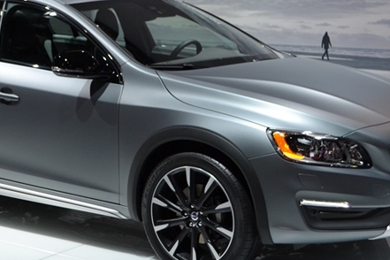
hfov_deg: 25.6
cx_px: 134
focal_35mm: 79
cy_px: 122
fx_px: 855
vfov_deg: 17.3
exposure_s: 1/80
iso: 400
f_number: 4.5
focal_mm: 29
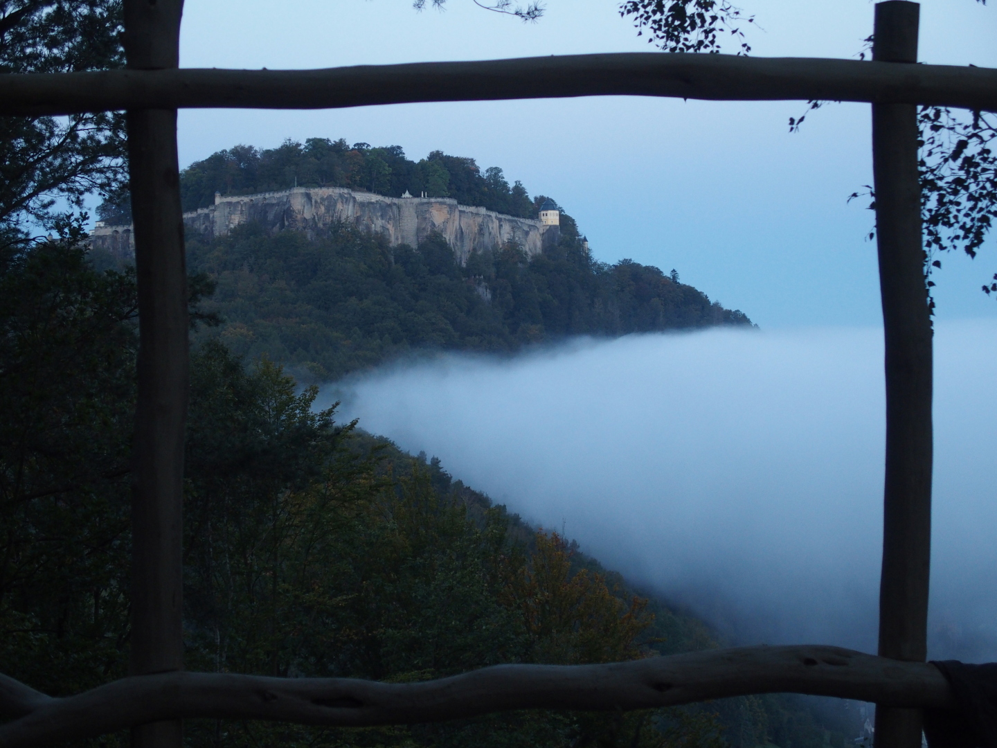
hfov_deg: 23.0
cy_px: 374
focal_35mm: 85
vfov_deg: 17.4
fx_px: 2448
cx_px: 498
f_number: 2.8
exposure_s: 1/80
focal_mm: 17.8
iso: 400
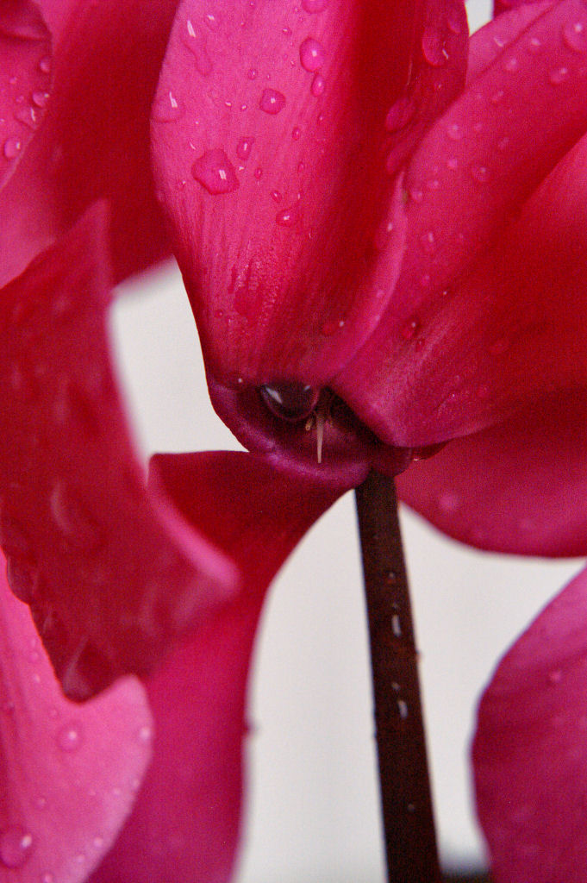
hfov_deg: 13.0
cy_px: 442
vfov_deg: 19.5
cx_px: 294
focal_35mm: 105
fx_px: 2572
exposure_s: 1/40
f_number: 8
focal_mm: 70
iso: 3200
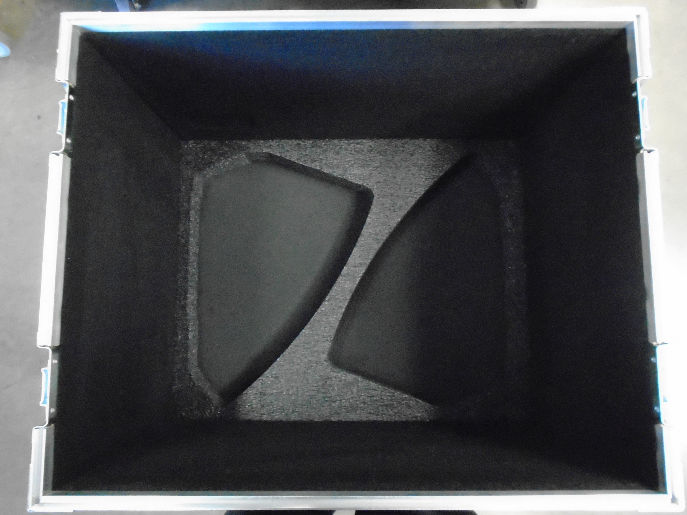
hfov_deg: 67.3
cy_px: 258
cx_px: 344
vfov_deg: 53.1
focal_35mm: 26
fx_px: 516
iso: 1600
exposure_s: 1/30
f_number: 3.2
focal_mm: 4.6
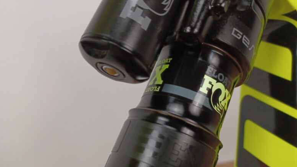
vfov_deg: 41.1
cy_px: 108
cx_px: 150
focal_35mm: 28
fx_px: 221
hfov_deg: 67.9
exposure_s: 1/100
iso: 400
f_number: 1.8
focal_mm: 4.6
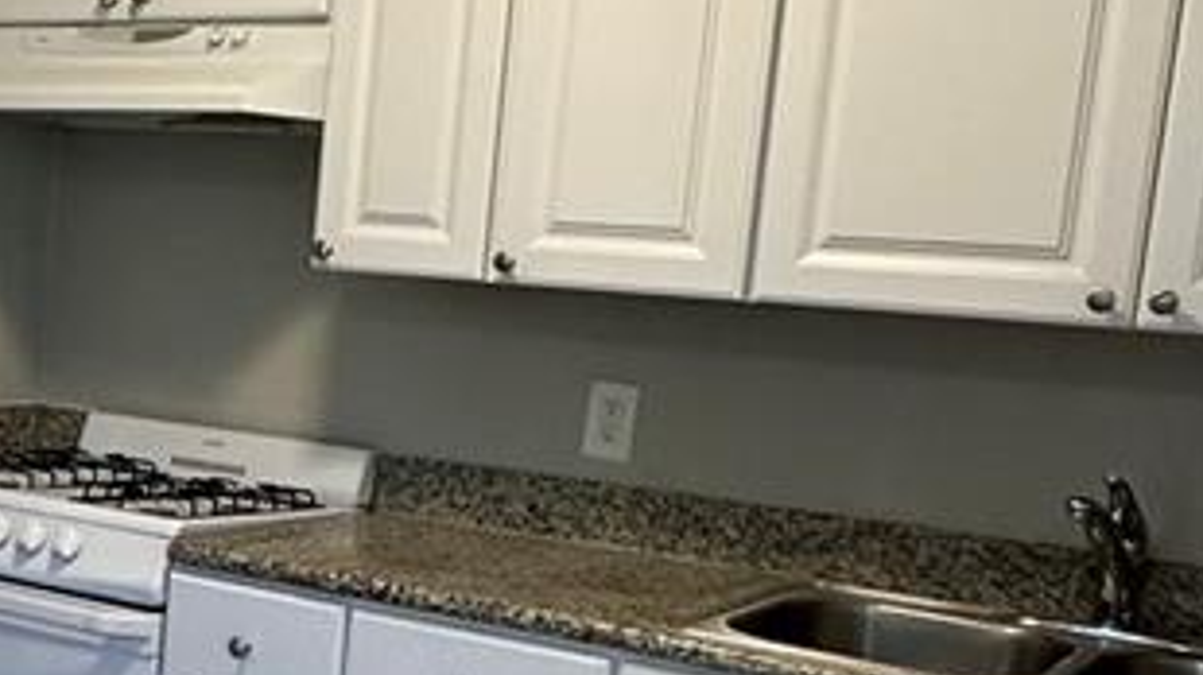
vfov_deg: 20.2
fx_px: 1881
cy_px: 508
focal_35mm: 59
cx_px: 54
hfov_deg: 33.1
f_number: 2.2
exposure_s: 1/120
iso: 250
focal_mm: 2.22
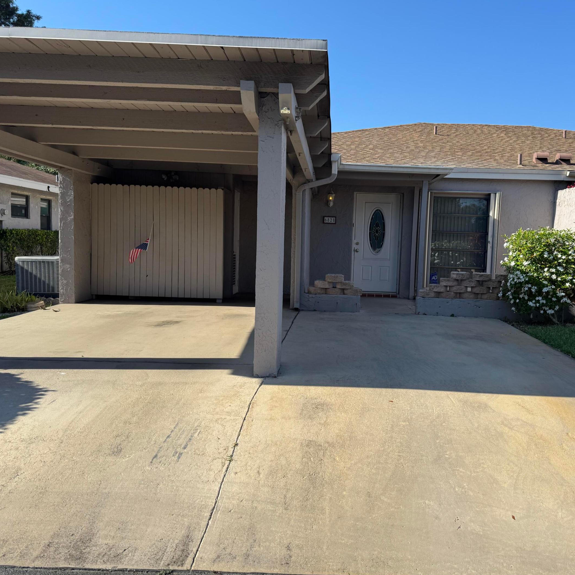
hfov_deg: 55.4
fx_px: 545
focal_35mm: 29
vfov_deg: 55.6
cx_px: 330
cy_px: 288
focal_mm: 6.76
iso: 80
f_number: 1.78
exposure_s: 1/3413
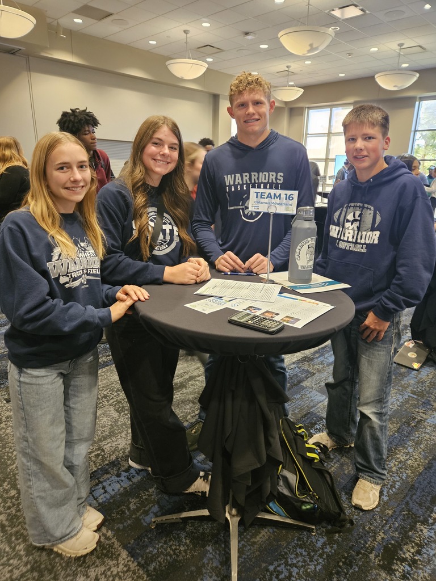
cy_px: 290
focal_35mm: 23
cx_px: 218
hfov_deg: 58.9
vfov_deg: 73.9
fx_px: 386
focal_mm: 5.4
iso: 640
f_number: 1.8
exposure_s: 1/40
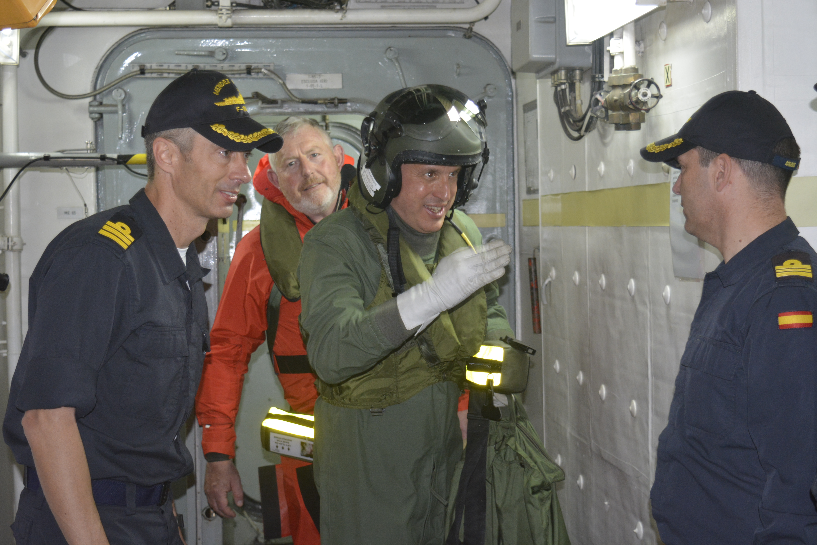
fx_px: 1362
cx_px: 408
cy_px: 272
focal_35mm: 60
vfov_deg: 22.6
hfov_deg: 33.4
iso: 1250
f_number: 4.8
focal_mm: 40
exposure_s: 1/60
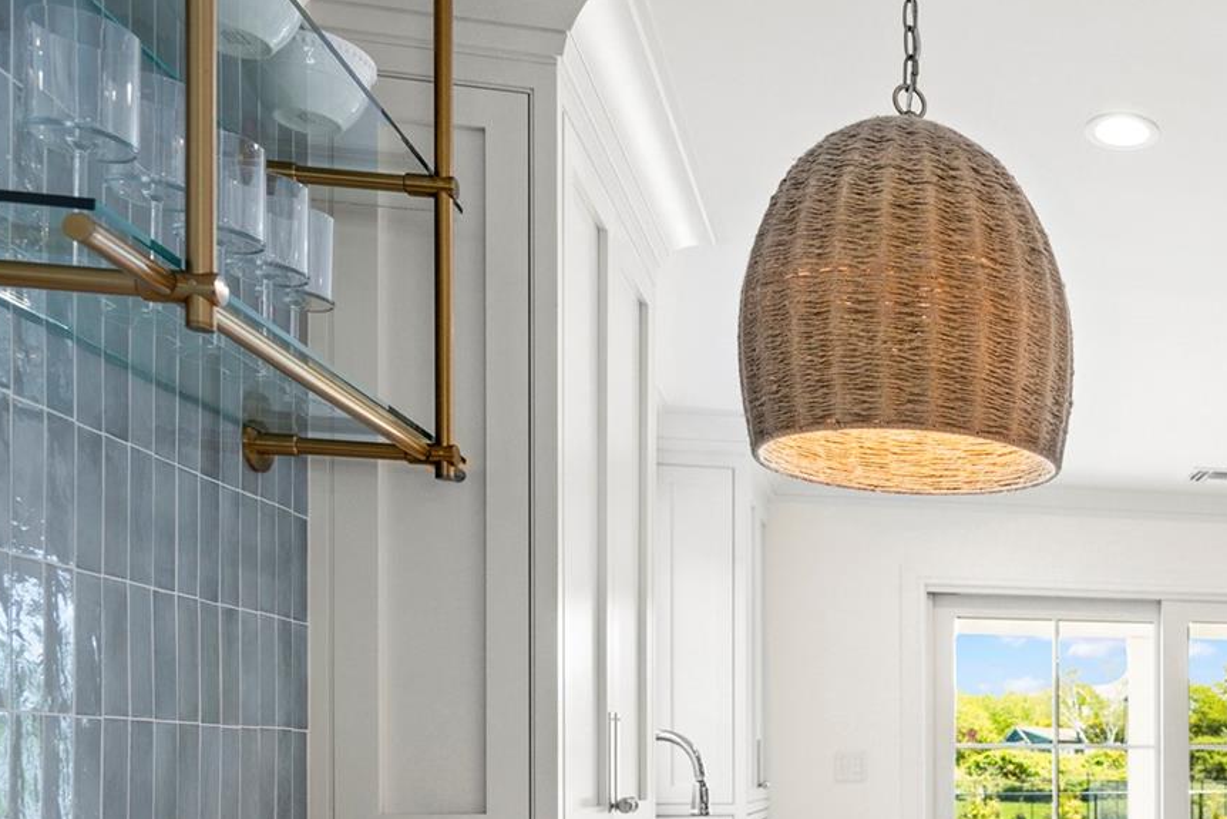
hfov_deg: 43.3
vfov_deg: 33.0
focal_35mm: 38
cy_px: 761
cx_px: 1234
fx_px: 1295
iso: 100
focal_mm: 16
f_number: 5
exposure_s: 1/80
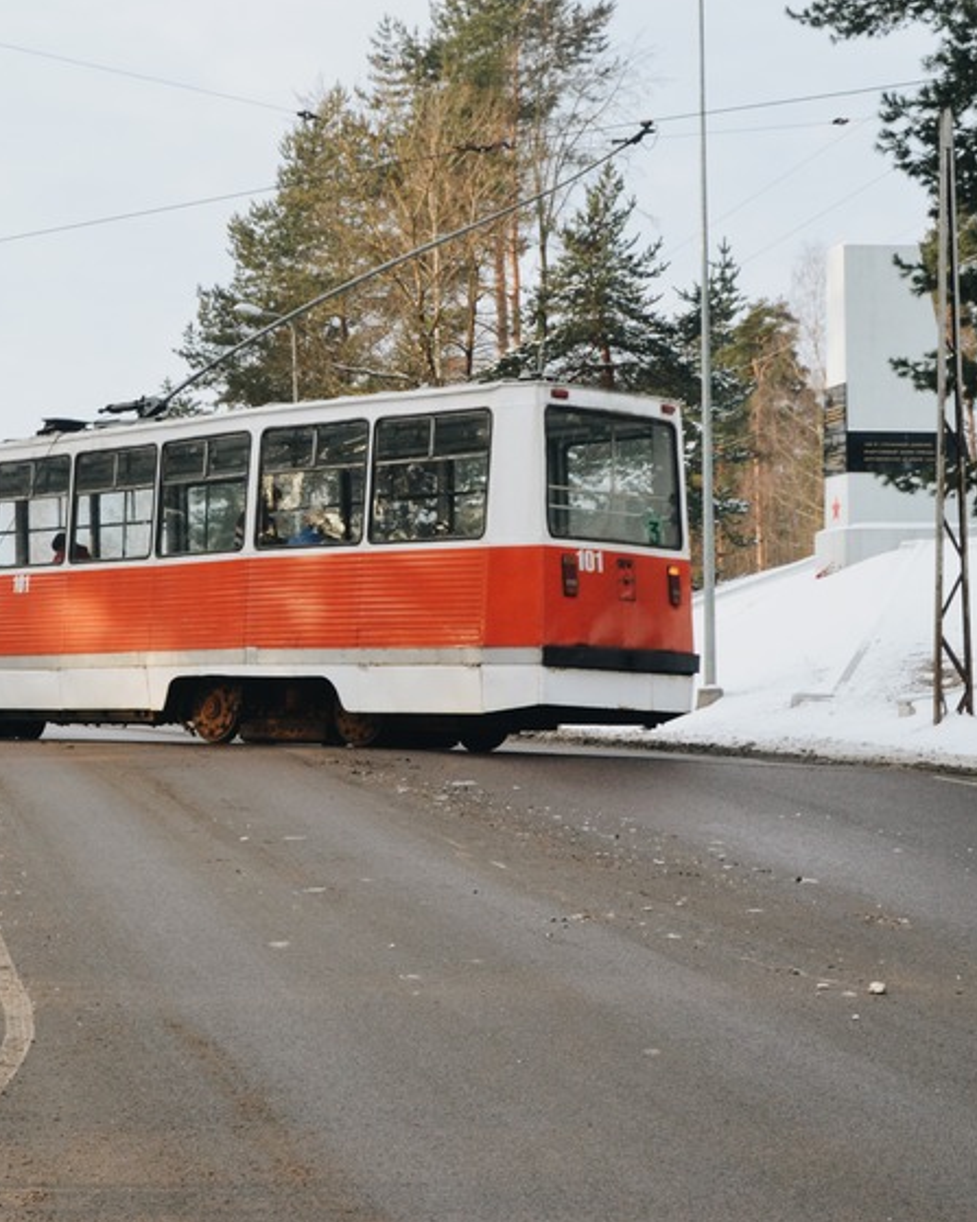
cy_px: 606
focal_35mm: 73
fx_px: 2639
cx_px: 186
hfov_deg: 20.7
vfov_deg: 26.1
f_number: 9
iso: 800
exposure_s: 1/400
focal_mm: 34
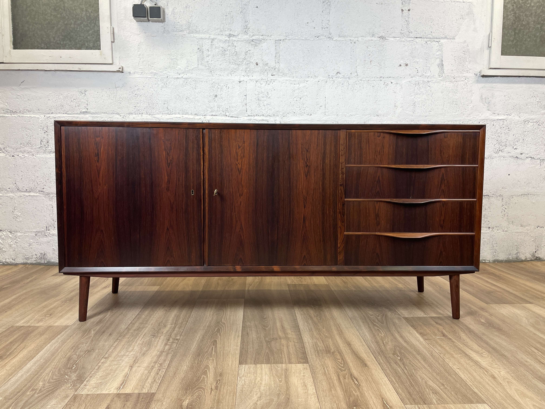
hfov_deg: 67.3
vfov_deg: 53.1
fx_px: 409
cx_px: 272
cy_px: 204
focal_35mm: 26
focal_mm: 4.2
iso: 80
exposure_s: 1/100
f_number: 1.6
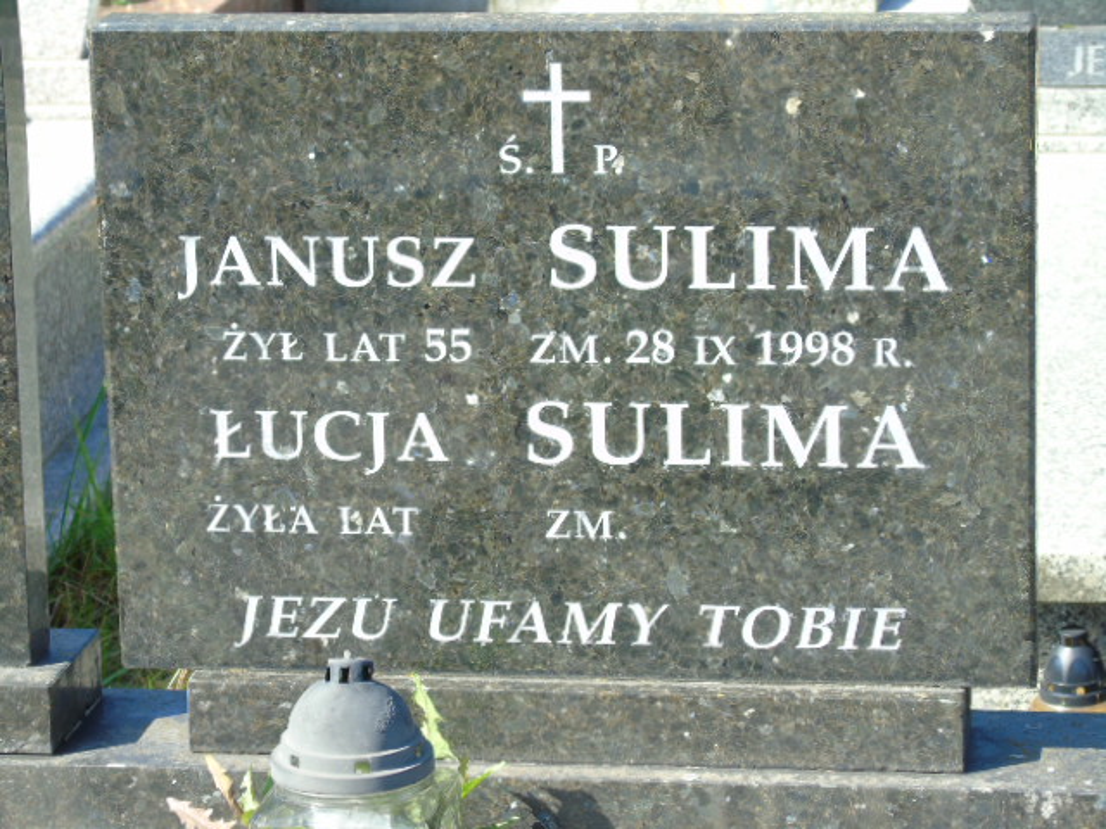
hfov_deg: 15.9
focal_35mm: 124
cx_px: 553
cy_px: 414
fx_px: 3962
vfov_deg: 12.0
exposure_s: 1/125
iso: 80
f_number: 4.6
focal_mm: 22
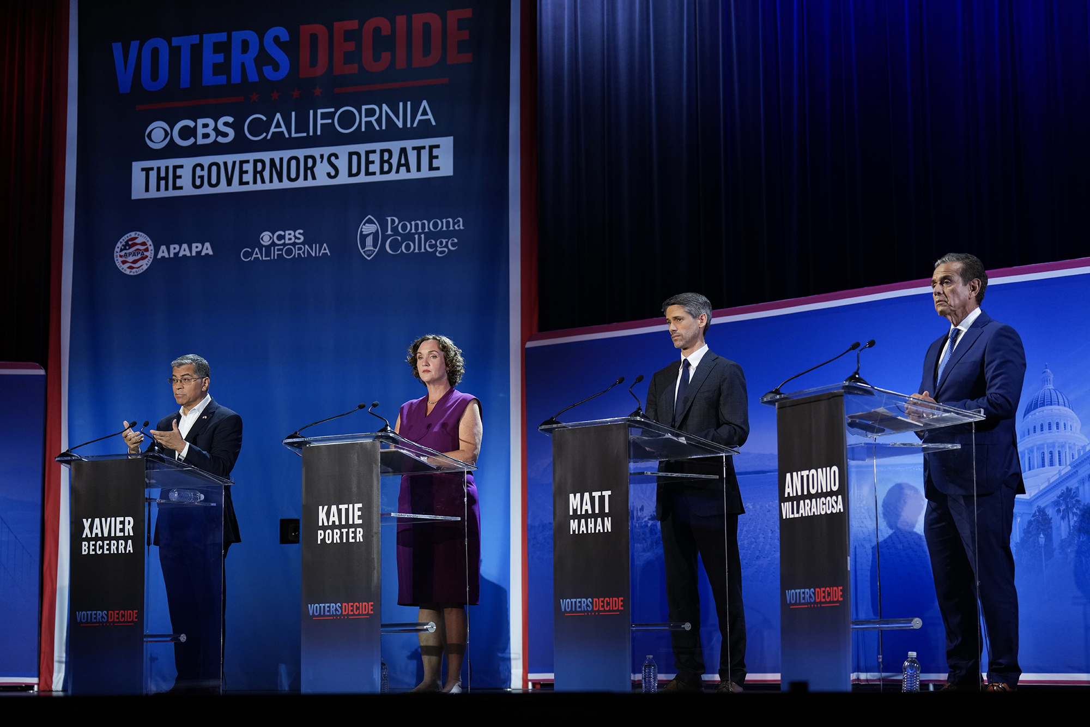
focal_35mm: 70
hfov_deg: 28.8
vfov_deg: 19.5
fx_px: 2119
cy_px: 364
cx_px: 545
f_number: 2.8
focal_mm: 70
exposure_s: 1/640
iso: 1000
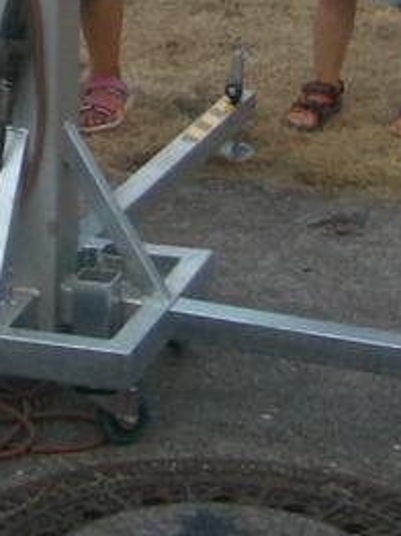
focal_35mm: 171
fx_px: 2646
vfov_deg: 11.1
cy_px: -266
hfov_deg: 8.6
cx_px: 61
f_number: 2.6
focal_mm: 5.8
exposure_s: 1/125
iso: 50
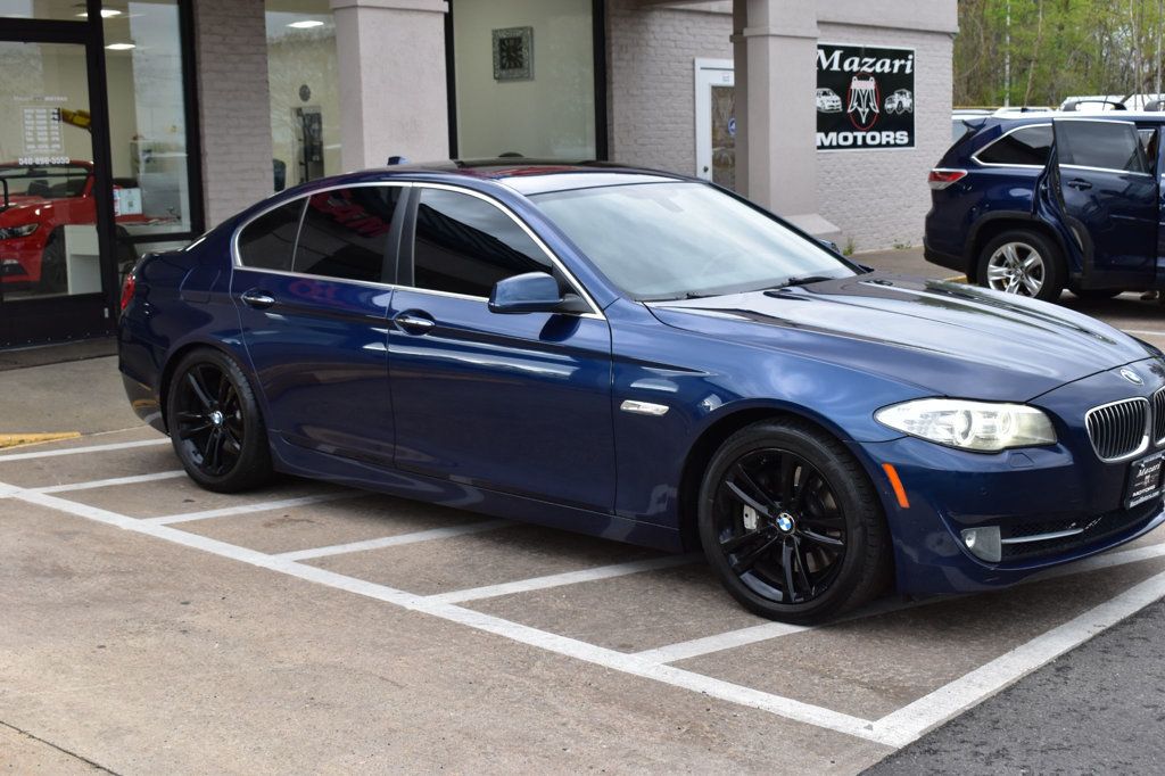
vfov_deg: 28.1
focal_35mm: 48
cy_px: 388
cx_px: 582
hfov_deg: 41.1
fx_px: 1553
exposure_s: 1/60
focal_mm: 32
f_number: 8
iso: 400
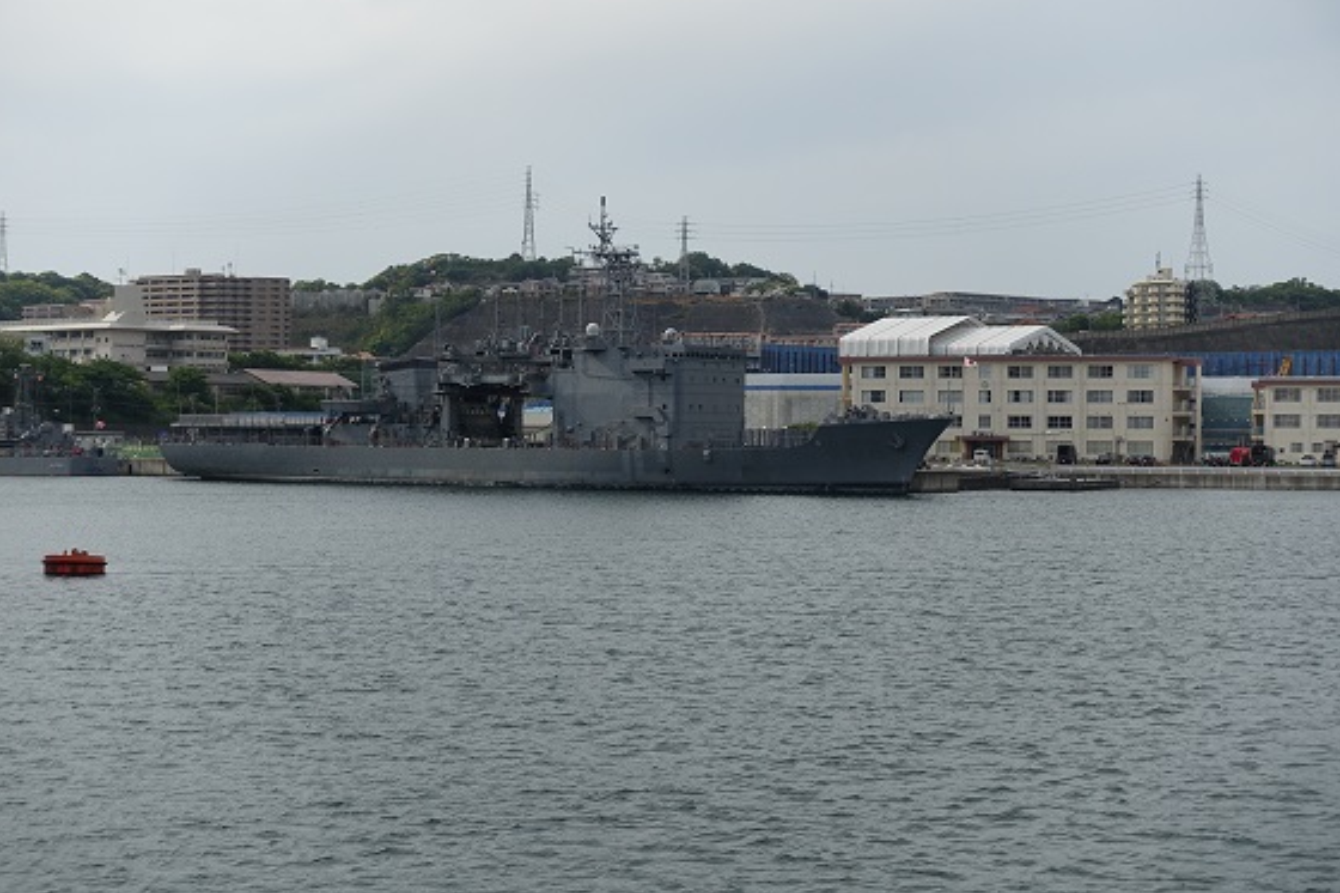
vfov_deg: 18.2
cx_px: 656
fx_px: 2791
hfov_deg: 27.0
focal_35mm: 75
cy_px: 462
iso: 125
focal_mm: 25.7
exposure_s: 1/640
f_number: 5.6
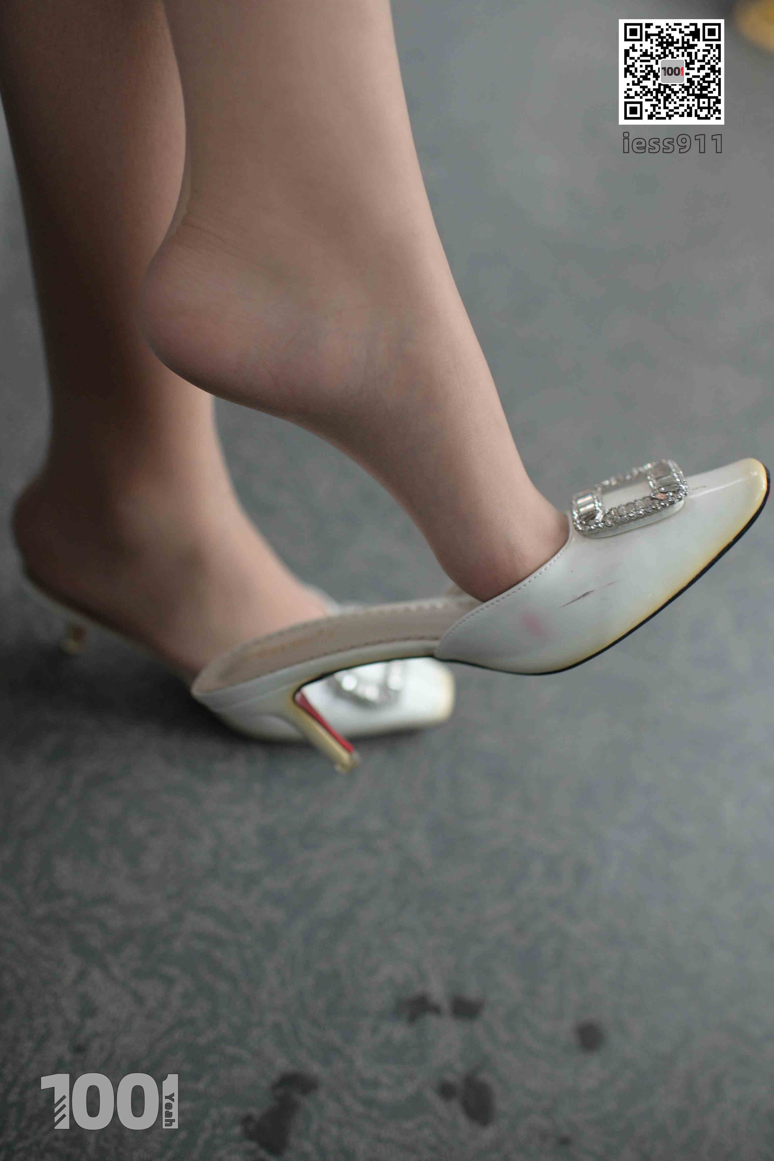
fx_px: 1129
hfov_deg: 37.9
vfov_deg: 54.4
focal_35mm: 35
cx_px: 387
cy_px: 580
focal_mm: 35
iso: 2500
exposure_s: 1/200
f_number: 2.2
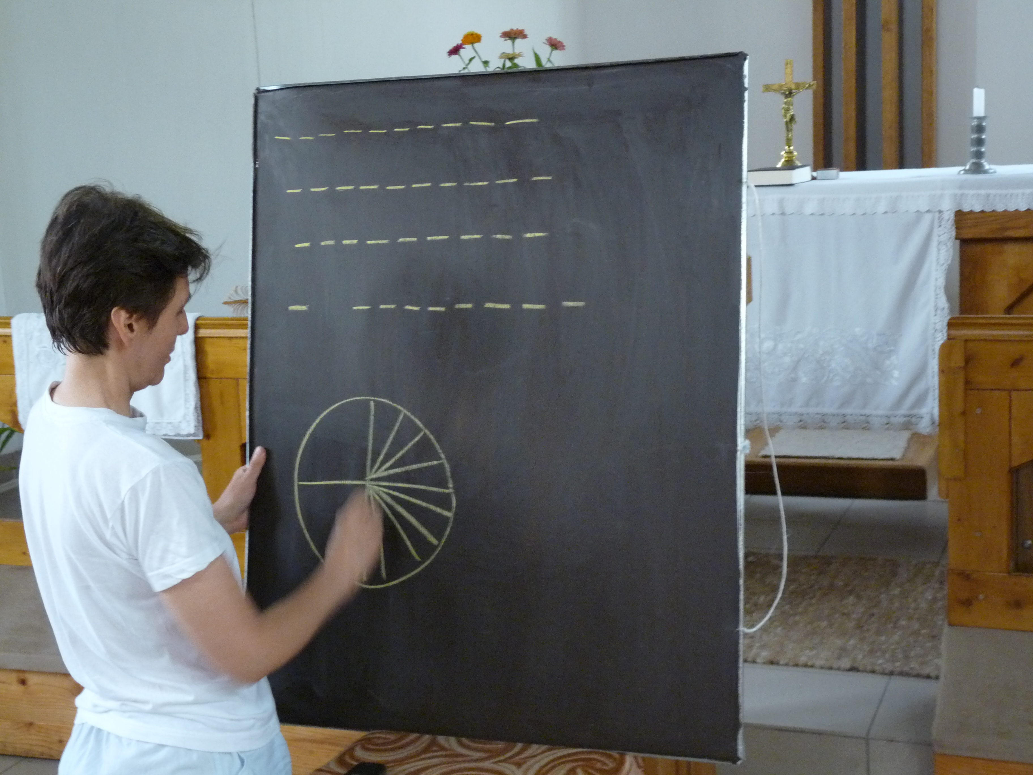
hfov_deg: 36.2
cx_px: 516
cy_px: 388
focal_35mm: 53
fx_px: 1582
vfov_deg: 27.5
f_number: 3.2
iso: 400
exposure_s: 1/10
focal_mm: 9.5
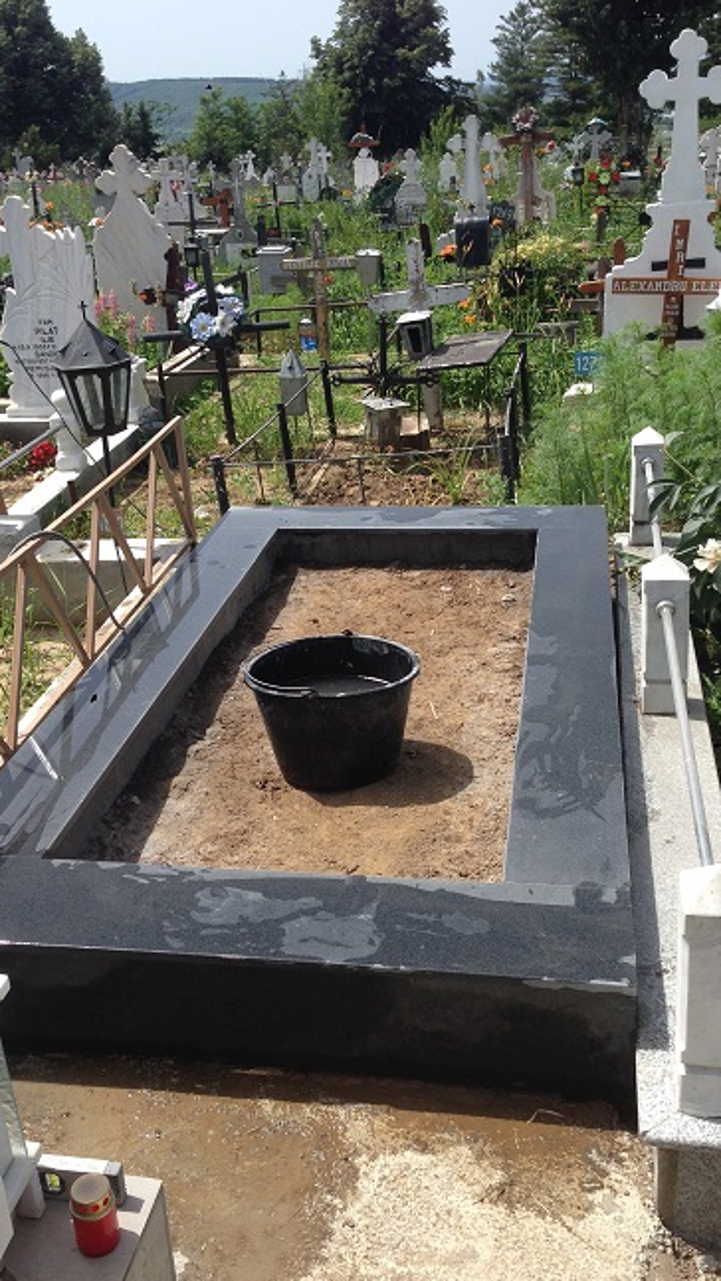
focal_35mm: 37
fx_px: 1257
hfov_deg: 32.0
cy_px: 647
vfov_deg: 54.0
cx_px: 333
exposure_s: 1/1261
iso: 50
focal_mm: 4.12
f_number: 2.4
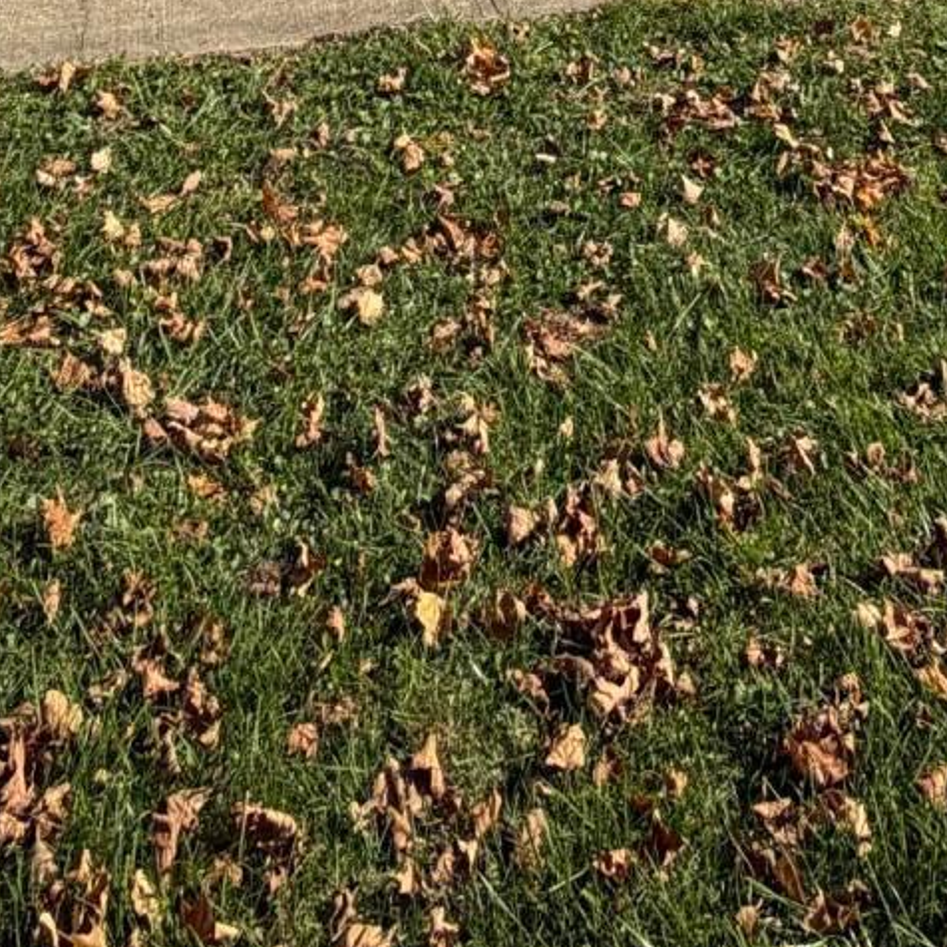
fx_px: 1609
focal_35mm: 52
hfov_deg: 32.5
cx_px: 641
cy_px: -758
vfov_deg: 21.4
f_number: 2.2
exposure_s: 1/770
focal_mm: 2.22
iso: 25
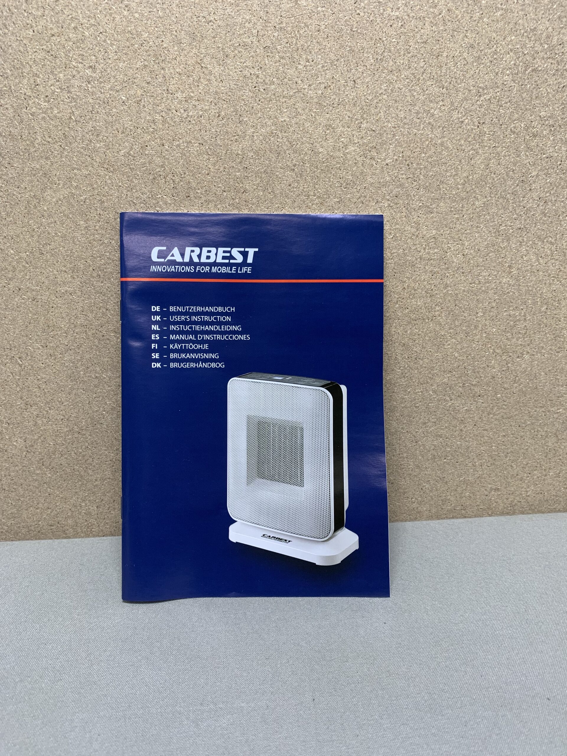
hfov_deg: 53.1
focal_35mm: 26
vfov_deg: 67.3
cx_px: 284
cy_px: 378
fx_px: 568
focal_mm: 4.25
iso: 50
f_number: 1.8
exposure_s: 1/100
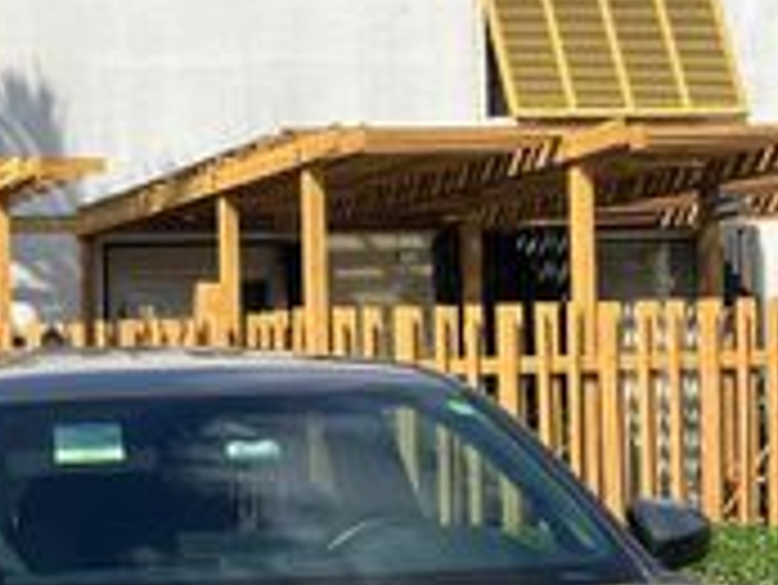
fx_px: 1687
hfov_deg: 23.6
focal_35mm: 75
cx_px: -166
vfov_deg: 19.6
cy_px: 389
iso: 50
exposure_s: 1/4115
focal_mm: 5.7
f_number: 1.5
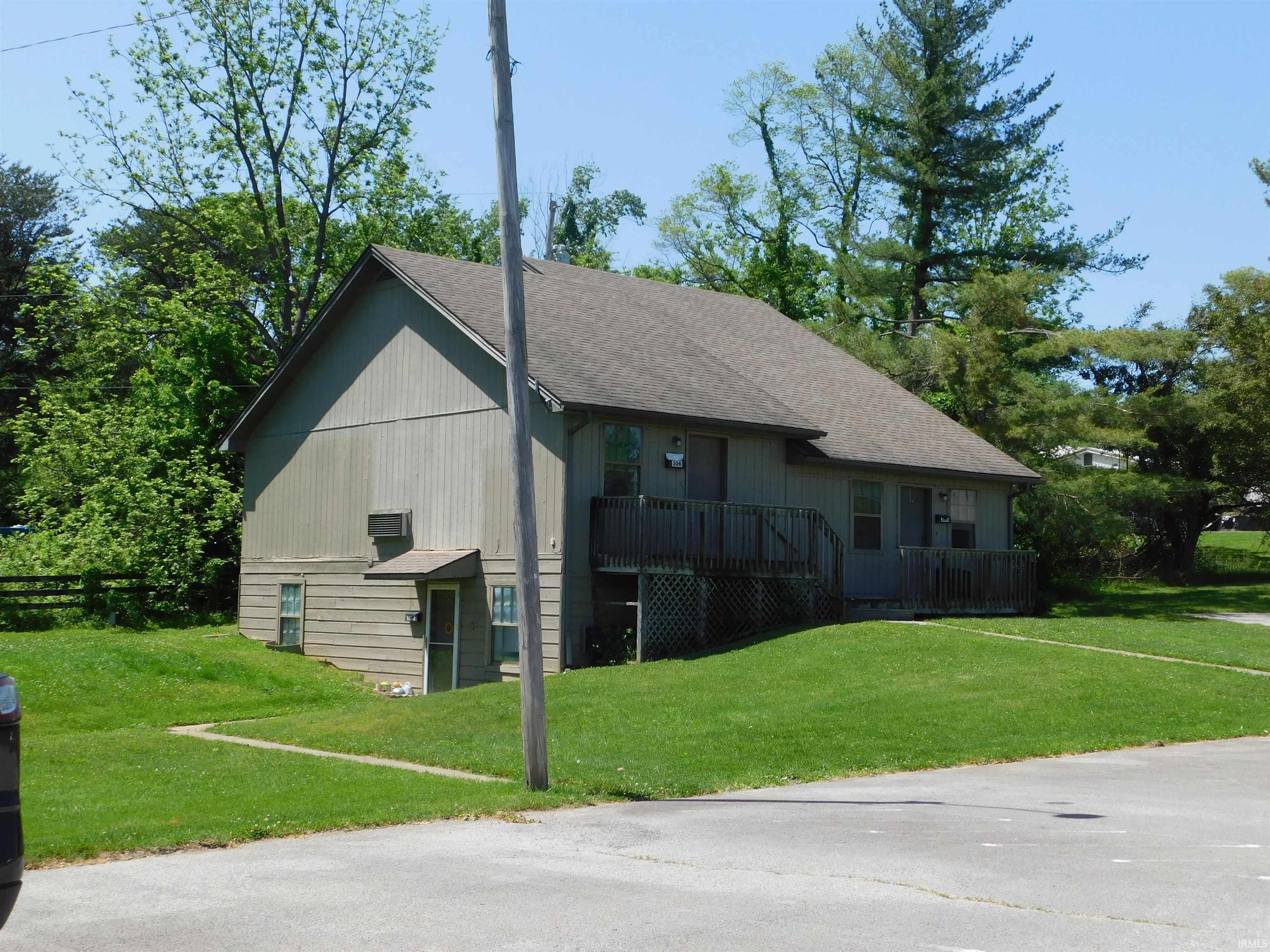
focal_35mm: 45
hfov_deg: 42.1
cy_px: 476
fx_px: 1651
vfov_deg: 32.2
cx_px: 635
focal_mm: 8
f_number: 3.7
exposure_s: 1/800
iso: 125
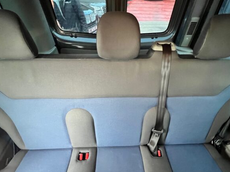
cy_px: 118
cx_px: 123
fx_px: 120
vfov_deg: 69.0
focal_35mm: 18
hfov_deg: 87.6
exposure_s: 1/60
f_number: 1.8
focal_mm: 1.57
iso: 800
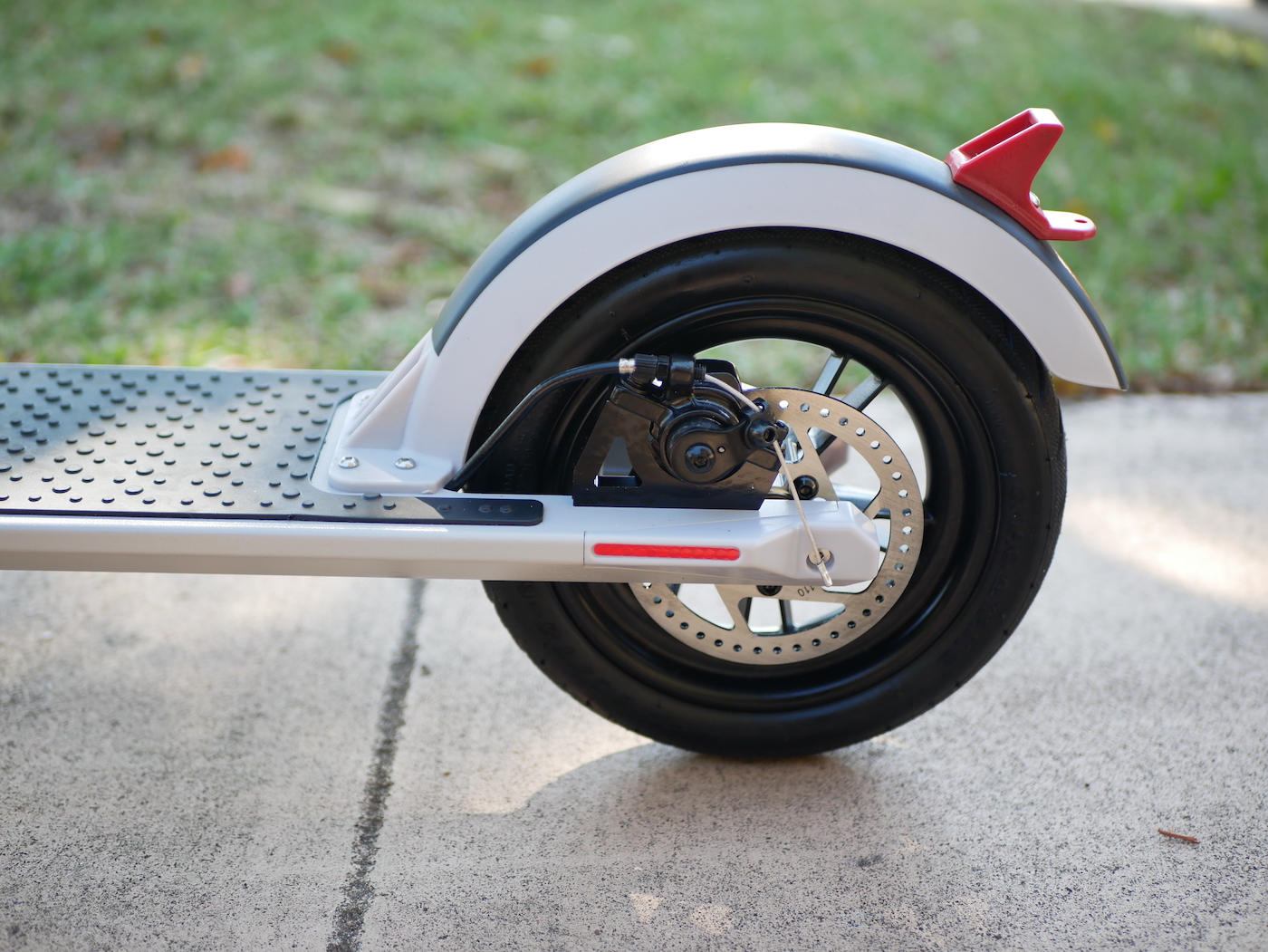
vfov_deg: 29.1
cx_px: 634
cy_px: 476
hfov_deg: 38.2
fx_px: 1832
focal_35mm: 50
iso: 200
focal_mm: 25
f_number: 1.7
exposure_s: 1/400
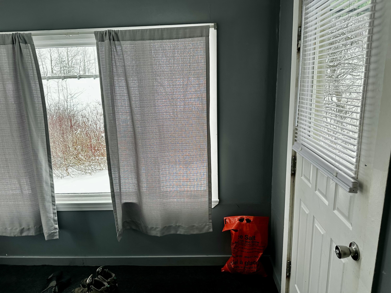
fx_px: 271
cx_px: 196
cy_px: 146
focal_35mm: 24
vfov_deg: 56.8
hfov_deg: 71.6
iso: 80
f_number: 1.78
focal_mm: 6.86
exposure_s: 1/298
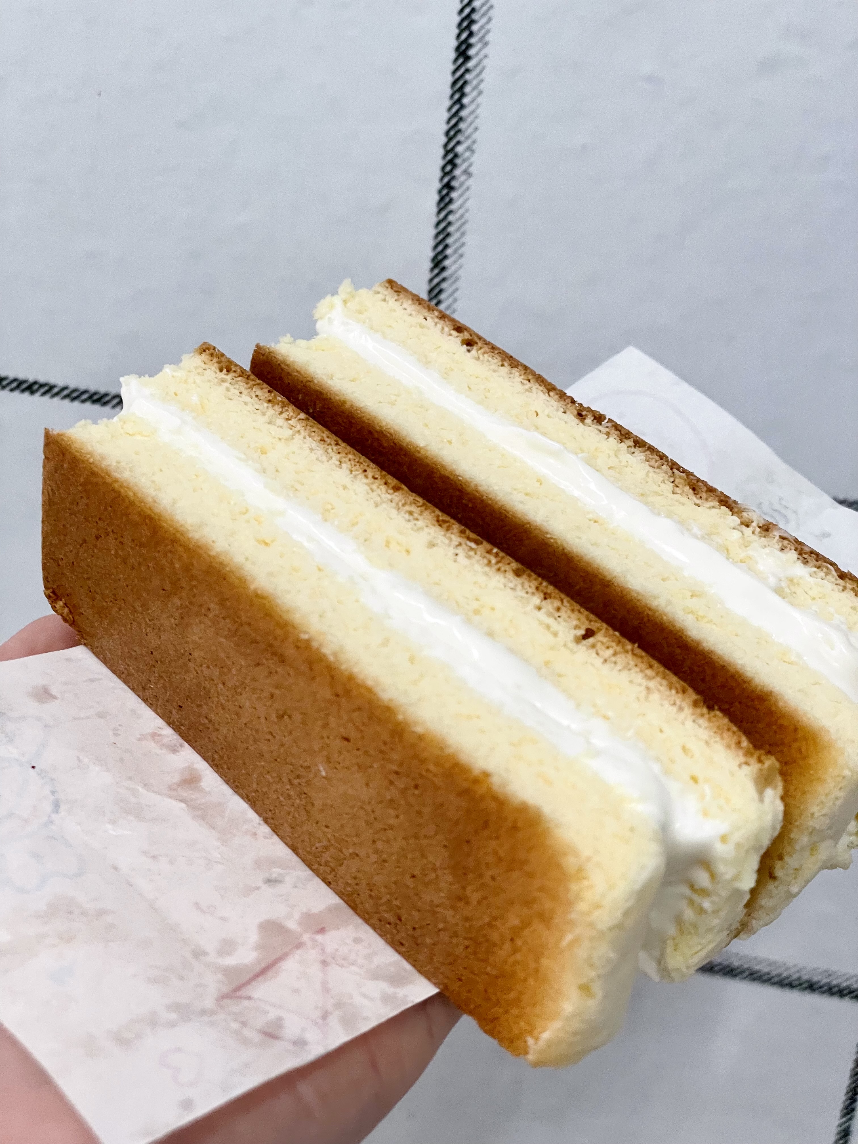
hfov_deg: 28.0
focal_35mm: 52
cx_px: 429
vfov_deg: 36.8
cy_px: 572
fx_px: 1719
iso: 160
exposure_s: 1/50
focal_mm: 6
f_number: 2
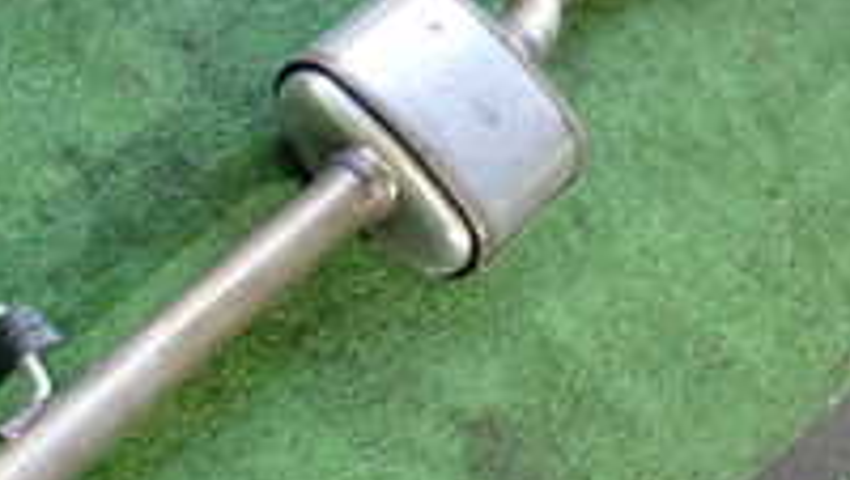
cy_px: 204
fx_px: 2211
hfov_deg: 21.5
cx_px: 166
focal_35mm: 98
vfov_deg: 12.4
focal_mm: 5.4
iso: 200
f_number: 2.3
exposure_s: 1/60
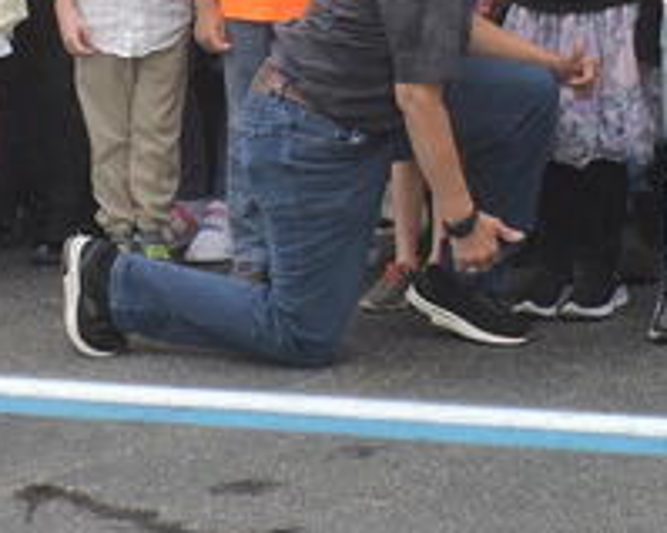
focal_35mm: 166
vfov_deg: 9.1
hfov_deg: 11.6
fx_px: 3275
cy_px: -184
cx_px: 520
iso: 100
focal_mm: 5.9
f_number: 3.2
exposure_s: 1/160
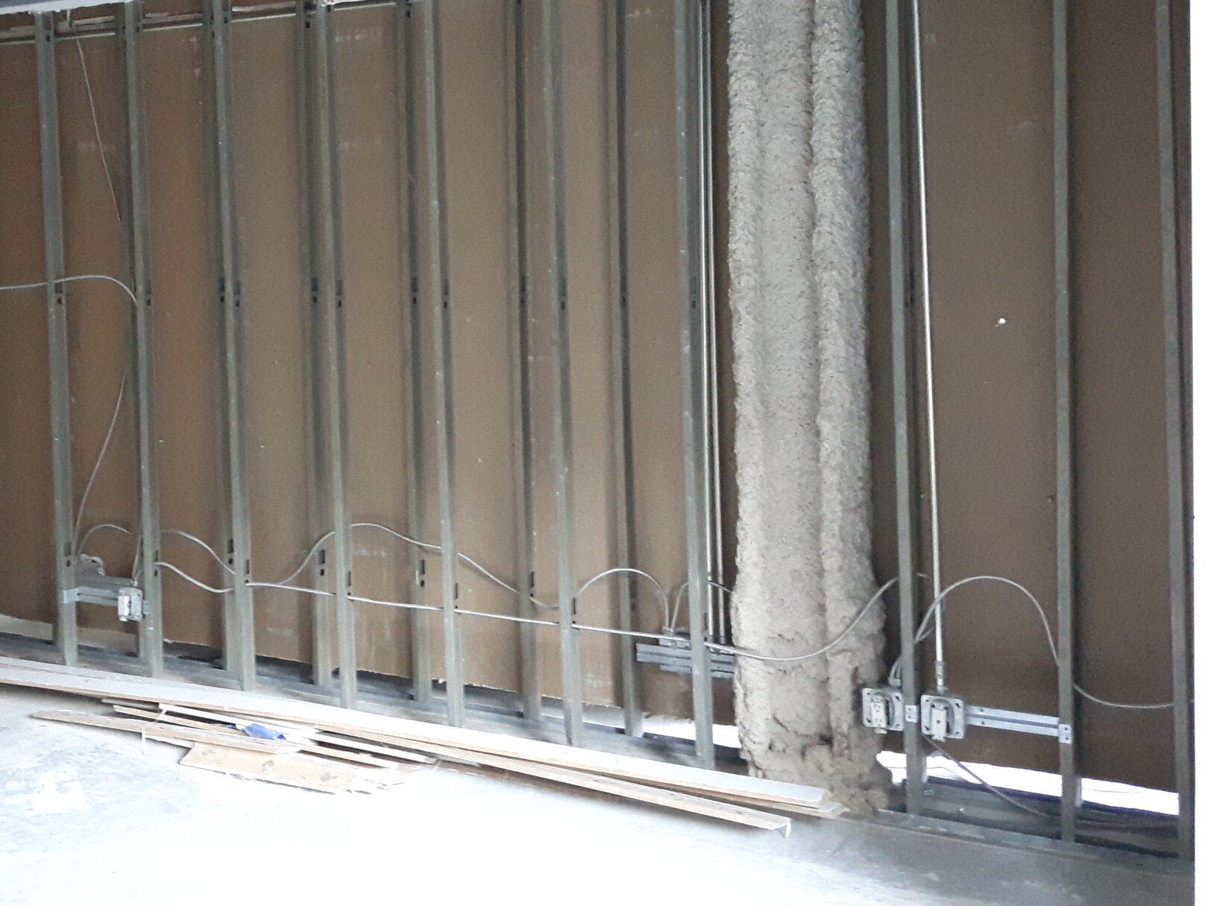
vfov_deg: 29.4
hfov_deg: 38.4
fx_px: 1710
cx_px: 382
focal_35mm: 49
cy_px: 277
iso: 500
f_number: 1.9
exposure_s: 1/15
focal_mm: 3.7
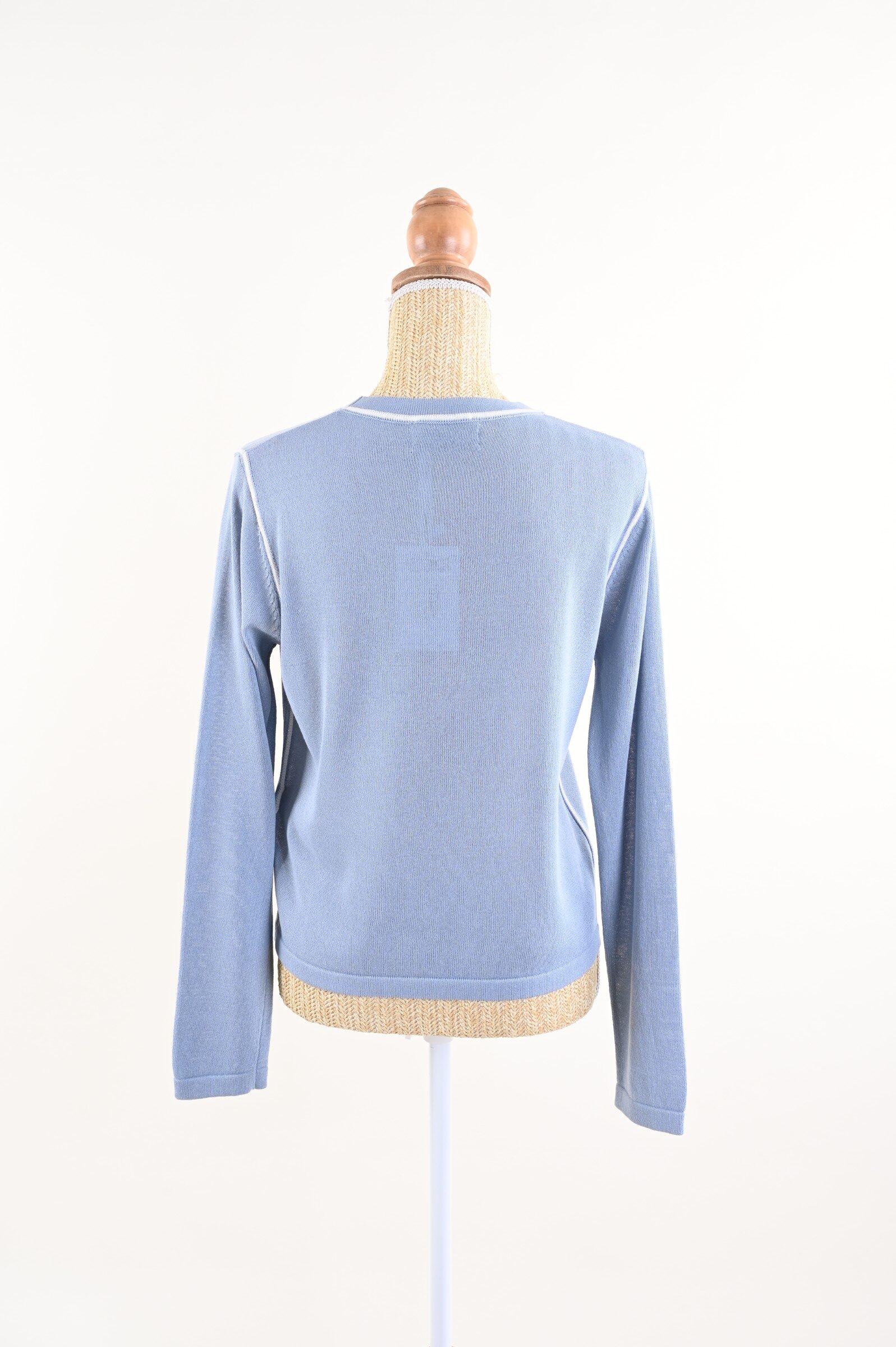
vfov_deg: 53.2
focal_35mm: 36
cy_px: 674
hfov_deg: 36.8
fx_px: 1346
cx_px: 448
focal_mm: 36
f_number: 9
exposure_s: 1/125
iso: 125
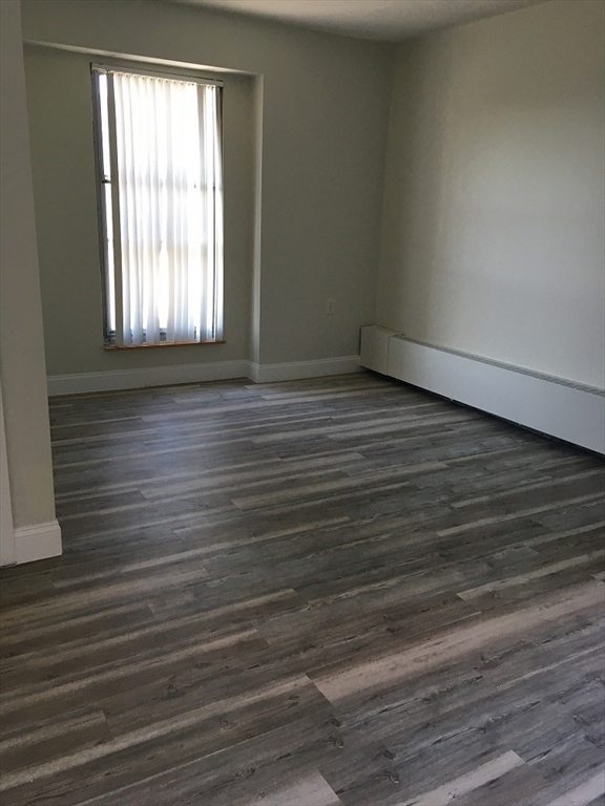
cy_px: 403
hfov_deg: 48.2
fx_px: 676
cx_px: 302
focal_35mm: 29
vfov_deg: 61.7
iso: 40
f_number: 2.2
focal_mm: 4.15
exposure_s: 1/30
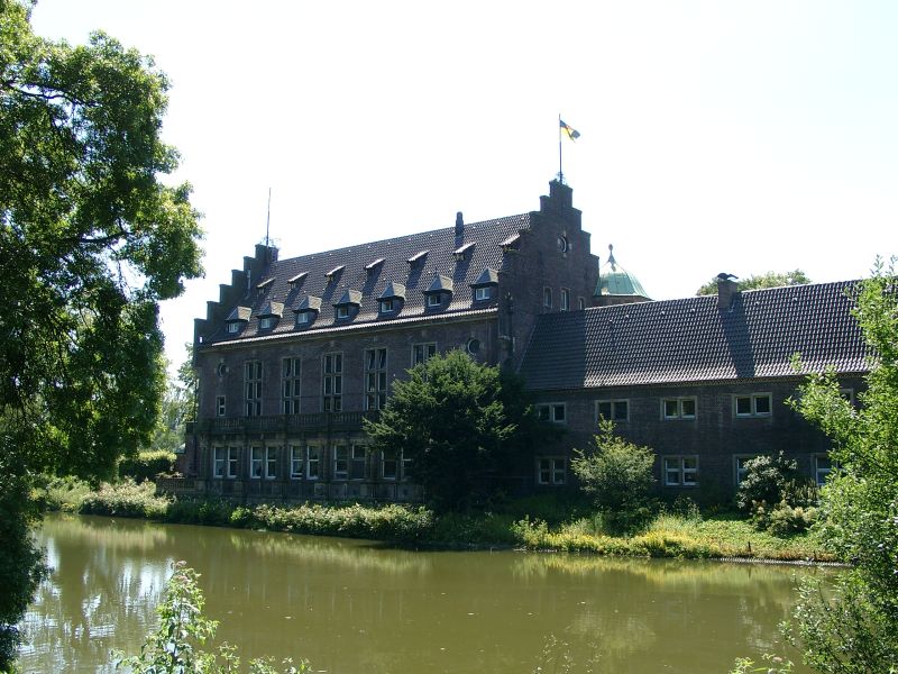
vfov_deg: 38.7
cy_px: 337
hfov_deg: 50.1
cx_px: 449
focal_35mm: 37
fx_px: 960
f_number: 4
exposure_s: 1/298
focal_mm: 7.69
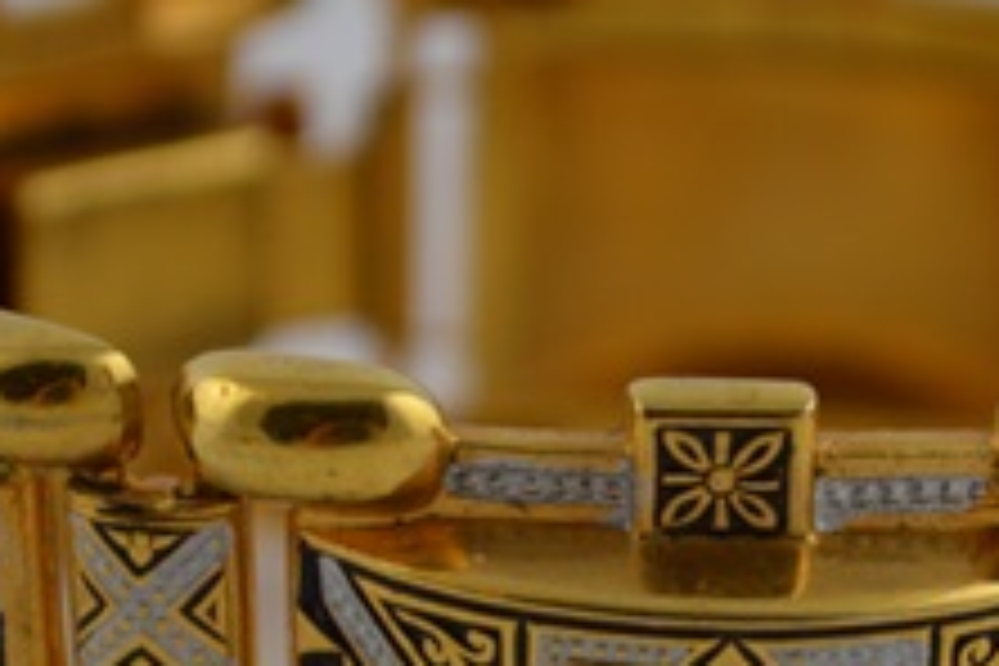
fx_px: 7203
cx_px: 742
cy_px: 686
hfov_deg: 7.9
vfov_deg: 5.3
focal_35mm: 260
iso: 360
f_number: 5.6
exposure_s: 1/125
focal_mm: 55
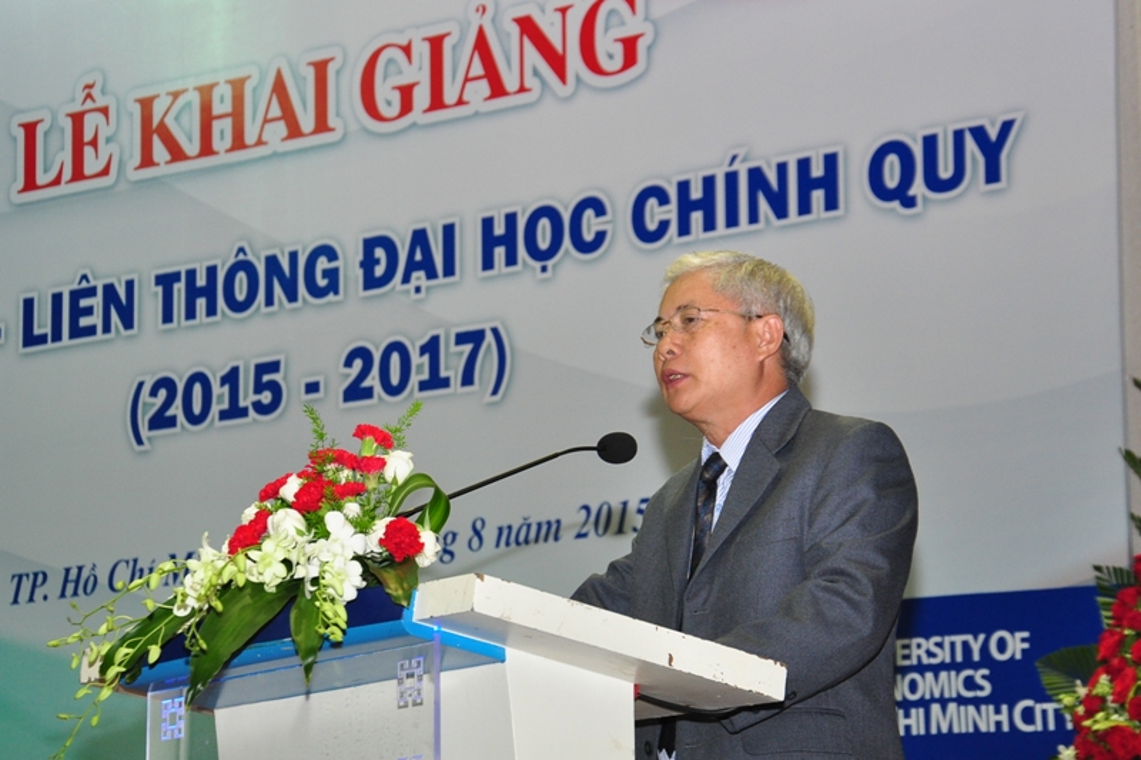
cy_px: 380
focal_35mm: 105
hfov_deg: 19.5
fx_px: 3327
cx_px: 570
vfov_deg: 13.0
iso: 800
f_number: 5.6
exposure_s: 1/60
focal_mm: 70
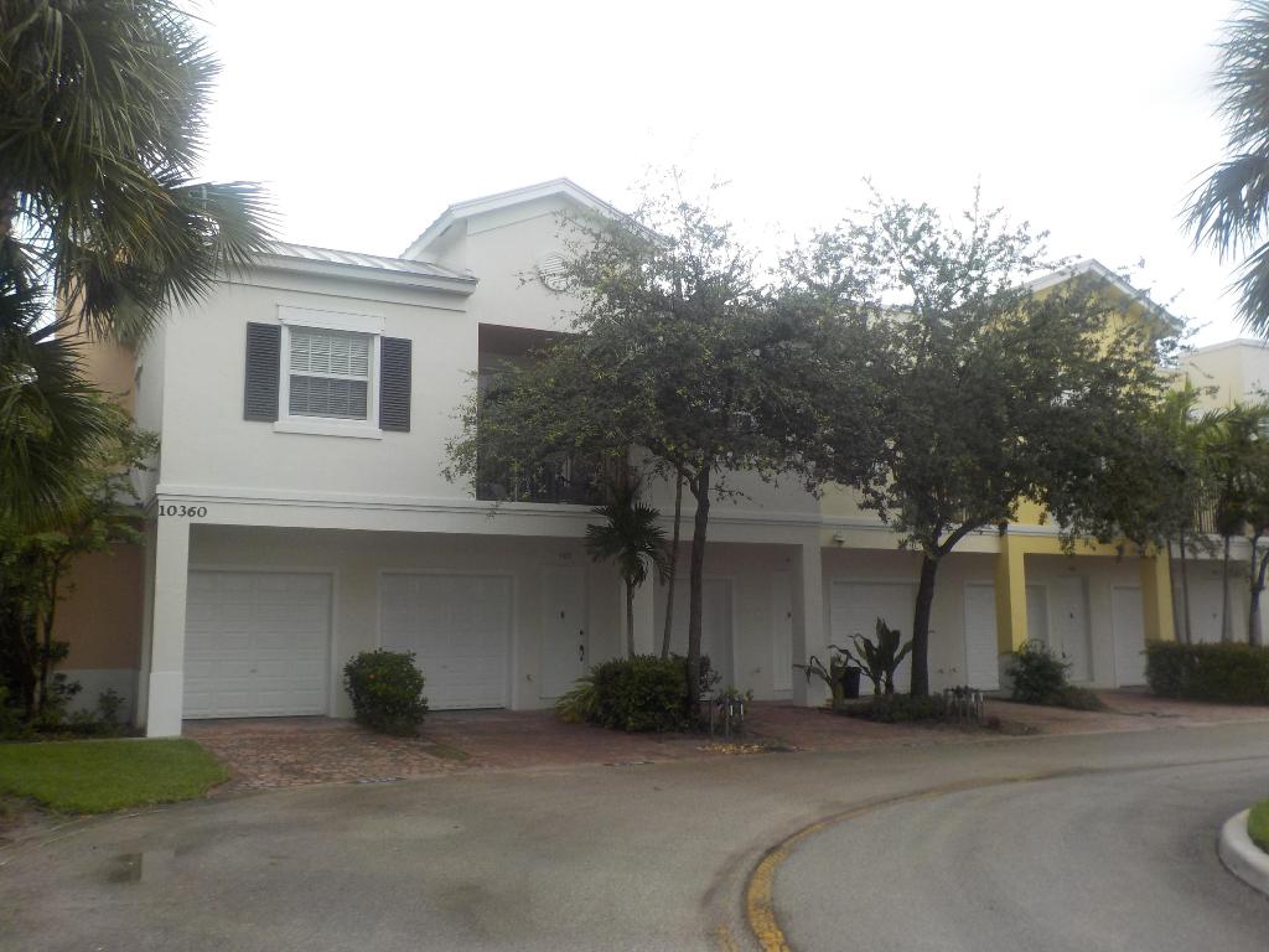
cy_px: 476
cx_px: 634
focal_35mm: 30
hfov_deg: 60.0
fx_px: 1100
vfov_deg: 46.8
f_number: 3.3
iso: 125
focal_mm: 4.1
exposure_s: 1/500
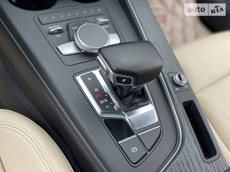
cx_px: 115
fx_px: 346
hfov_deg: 36.8
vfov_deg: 28.0
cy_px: 86
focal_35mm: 52
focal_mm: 6
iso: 80
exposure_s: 1/98
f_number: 2
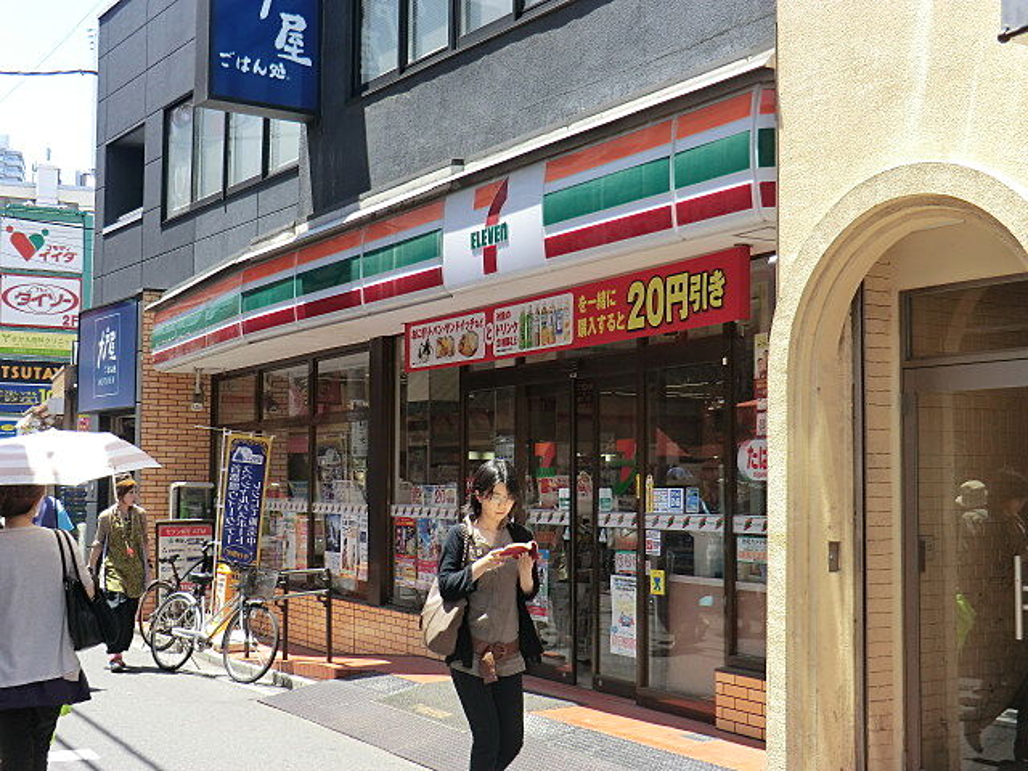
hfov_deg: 40.4
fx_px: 1396
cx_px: 514
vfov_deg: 30.9
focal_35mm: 47
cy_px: 386
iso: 80
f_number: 4
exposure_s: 1/200
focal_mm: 8.4
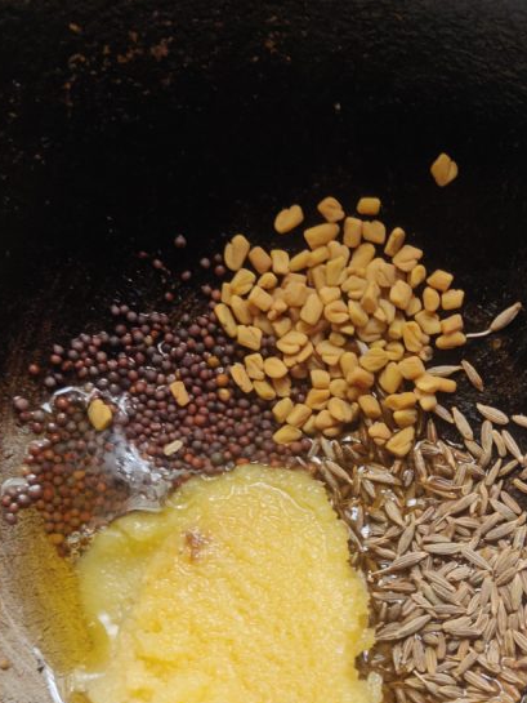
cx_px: 332
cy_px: 516
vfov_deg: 39.5
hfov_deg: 30.7
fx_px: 954
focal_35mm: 47
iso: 400
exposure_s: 1/20
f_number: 1.7
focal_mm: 4.25
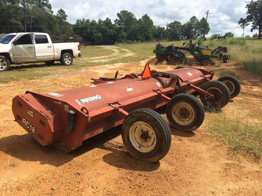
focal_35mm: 30
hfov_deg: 60.0
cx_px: 131
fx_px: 227
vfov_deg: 46.8
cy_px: 98
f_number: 2.2
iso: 40
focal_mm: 4.12
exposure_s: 1/2283
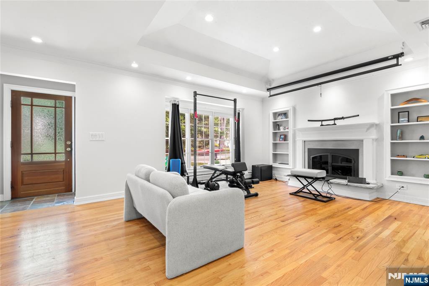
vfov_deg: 73.8
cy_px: 143
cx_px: 214
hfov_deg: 96.7
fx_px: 191
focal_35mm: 16
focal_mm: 16
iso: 400
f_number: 18
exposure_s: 8
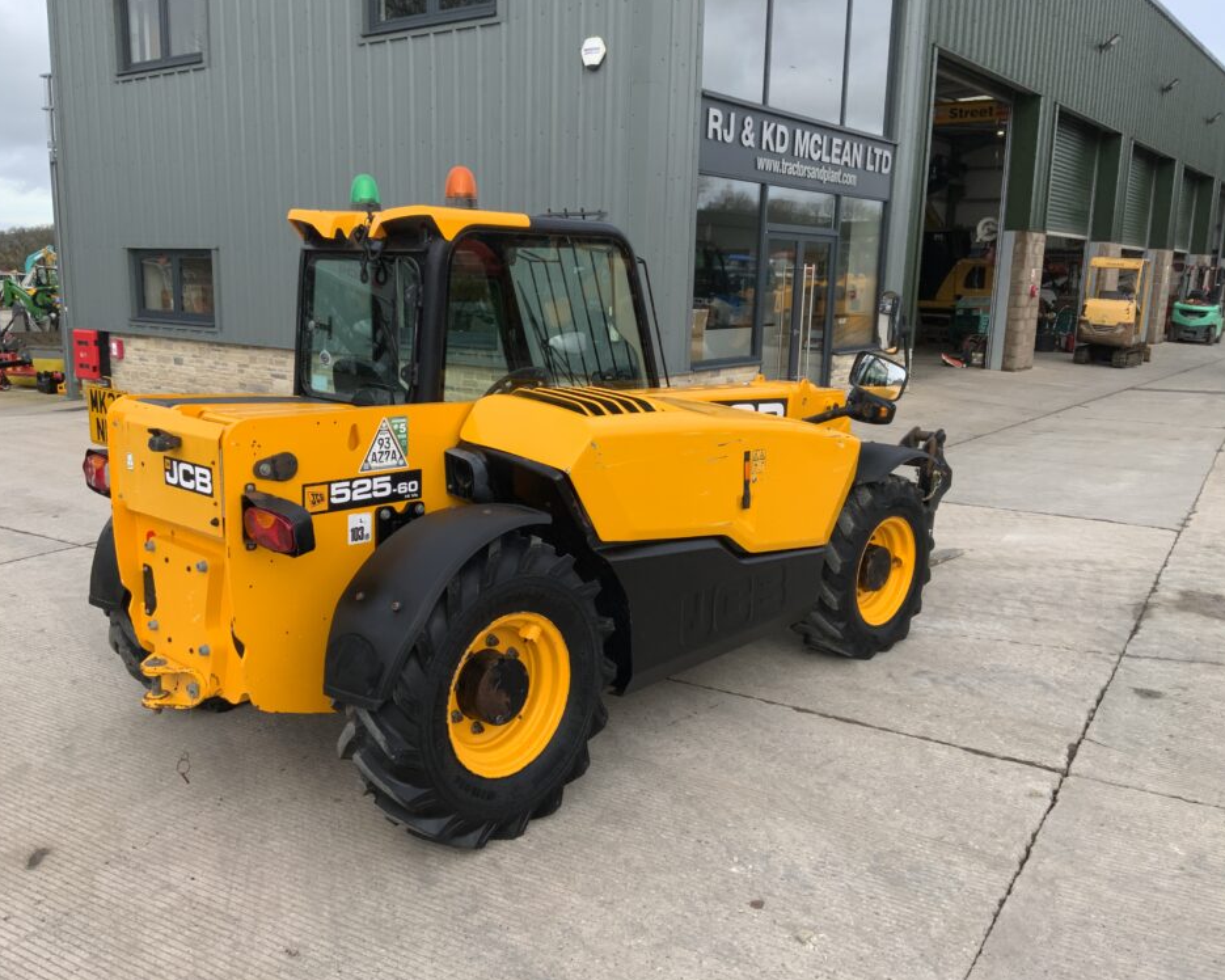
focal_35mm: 31
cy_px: 495
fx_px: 1124
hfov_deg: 57.2
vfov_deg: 47.1
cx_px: 592
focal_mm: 3
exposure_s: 1/482
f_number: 1.8
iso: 16
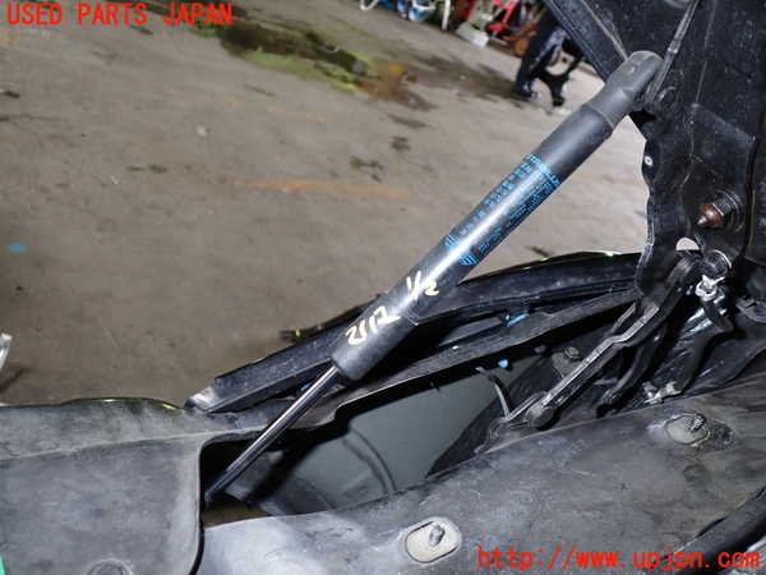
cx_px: 383
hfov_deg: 60.0
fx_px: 664
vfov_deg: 46.8
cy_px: 288
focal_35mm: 30
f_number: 2.3
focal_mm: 5.4
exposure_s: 1/30
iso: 200
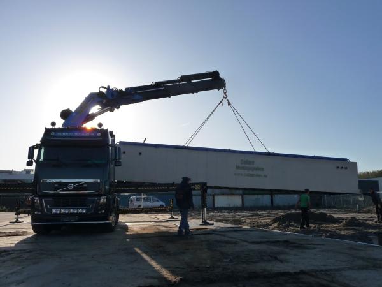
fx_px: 331
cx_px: 191
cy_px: 144
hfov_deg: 60.0
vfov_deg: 46.8
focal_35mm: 30
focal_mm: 5
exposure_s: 1/320
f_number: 8
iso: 160
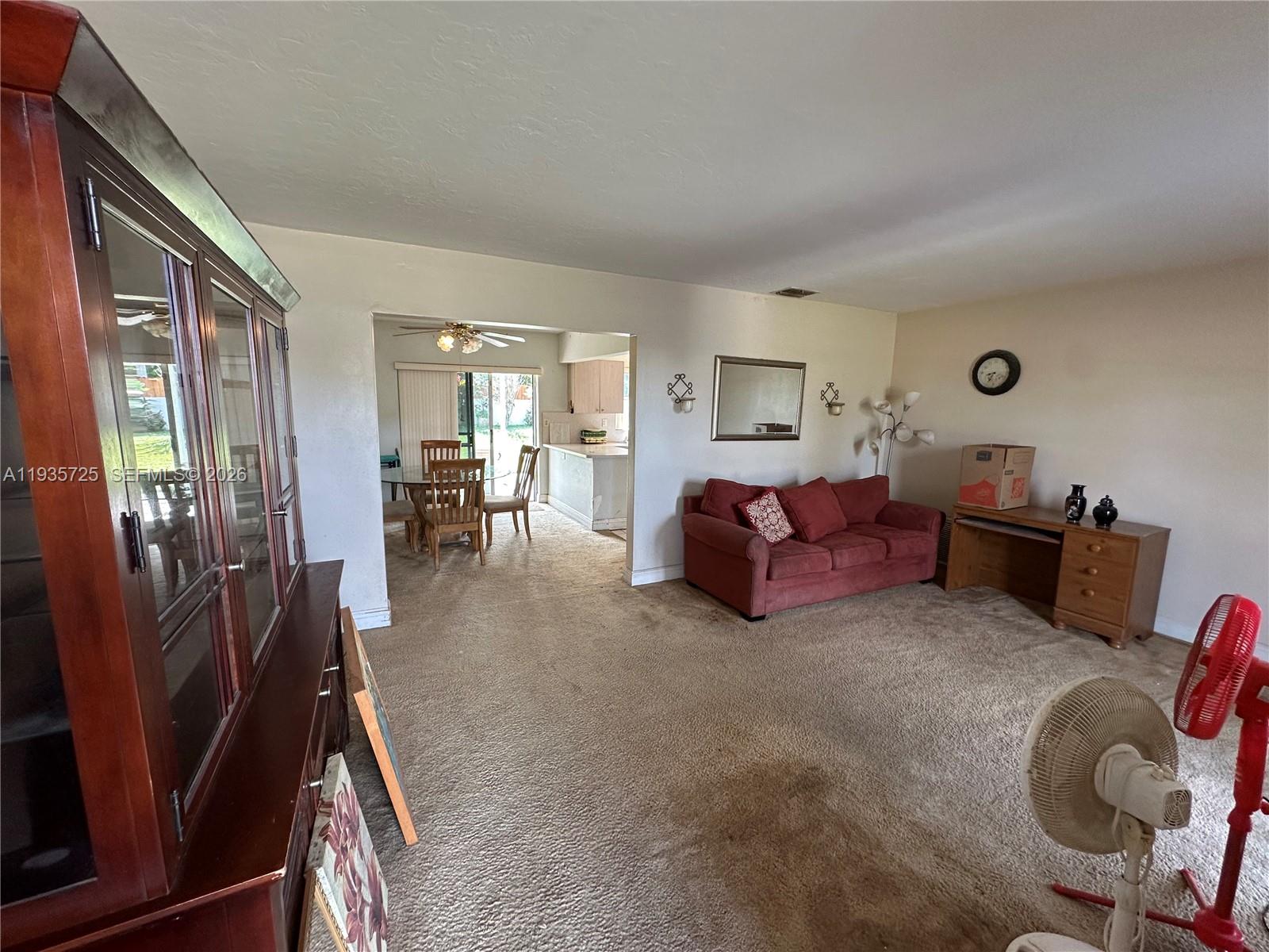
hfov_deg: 102.1
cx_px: 634
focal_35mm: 14
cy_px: 476
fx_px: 513
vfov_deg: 85.7
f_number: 2.2
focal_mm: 2.22
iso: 160
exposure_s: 1/120
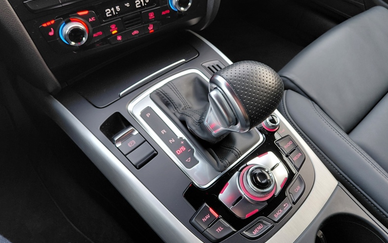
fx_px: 286
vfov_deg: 45.9
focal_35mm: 27
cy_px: 102
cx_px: 197
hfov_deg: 68.4
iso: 320
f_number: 1.8
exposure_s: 1/60
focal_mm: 4.69
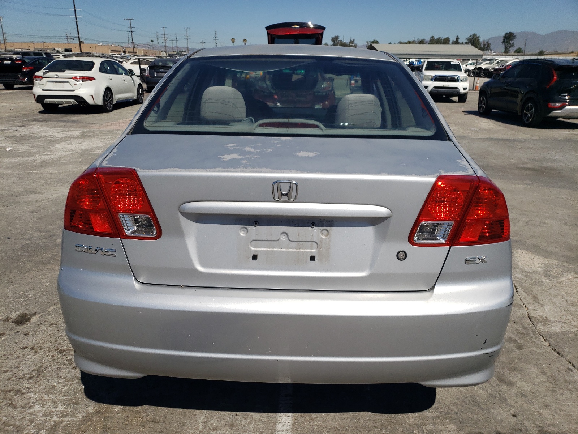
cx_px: 289
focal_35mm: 26
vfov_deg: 53.1
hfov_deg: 67.3
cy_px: 217
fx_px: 434
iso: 50
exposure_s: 1/10000
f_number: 1.5
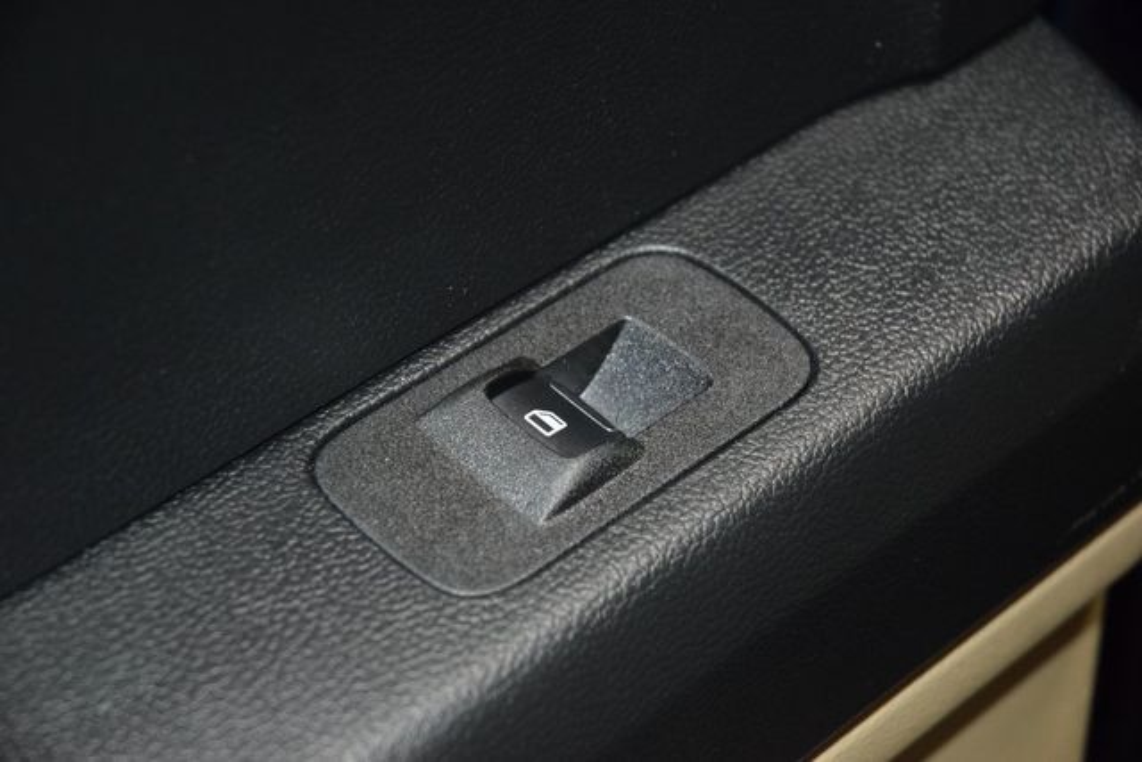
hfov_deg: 19.5
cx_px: 571
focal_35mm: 105
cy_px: 381
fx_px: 3331
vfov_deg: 13.0
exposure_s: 1/100
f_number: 4.5
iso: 2500
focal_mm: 70
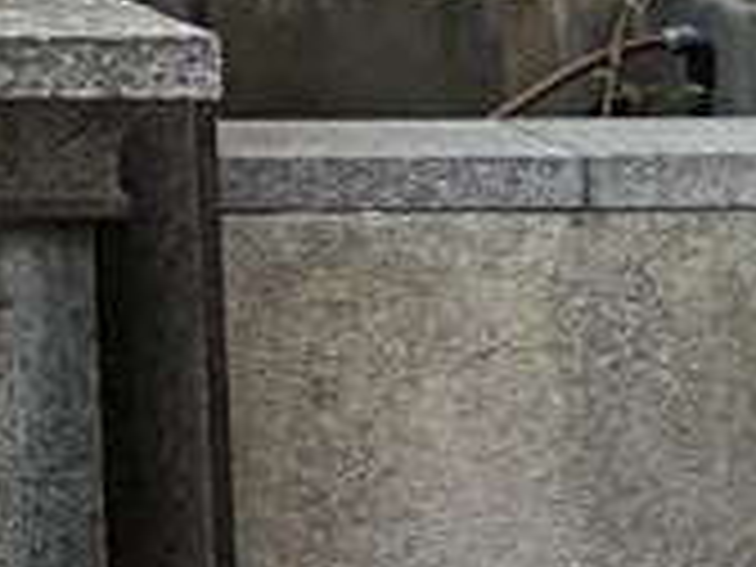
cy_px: -1138
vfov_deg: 7.4
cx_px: -922
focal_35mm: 177
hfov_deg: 10.0
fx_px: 3866
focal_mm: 3
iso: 16
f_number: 1.8
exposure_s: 1/145
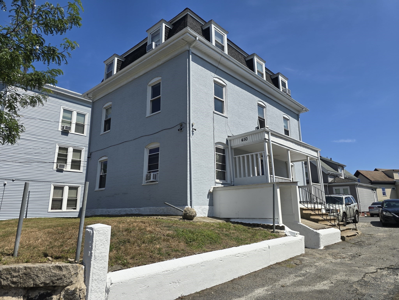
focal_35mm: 23
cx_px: 200
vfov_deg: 58.9
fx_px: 265
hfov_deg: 73.9
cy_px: 150
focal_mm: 6.3
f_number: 1.7
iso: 12
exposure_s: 1/1192
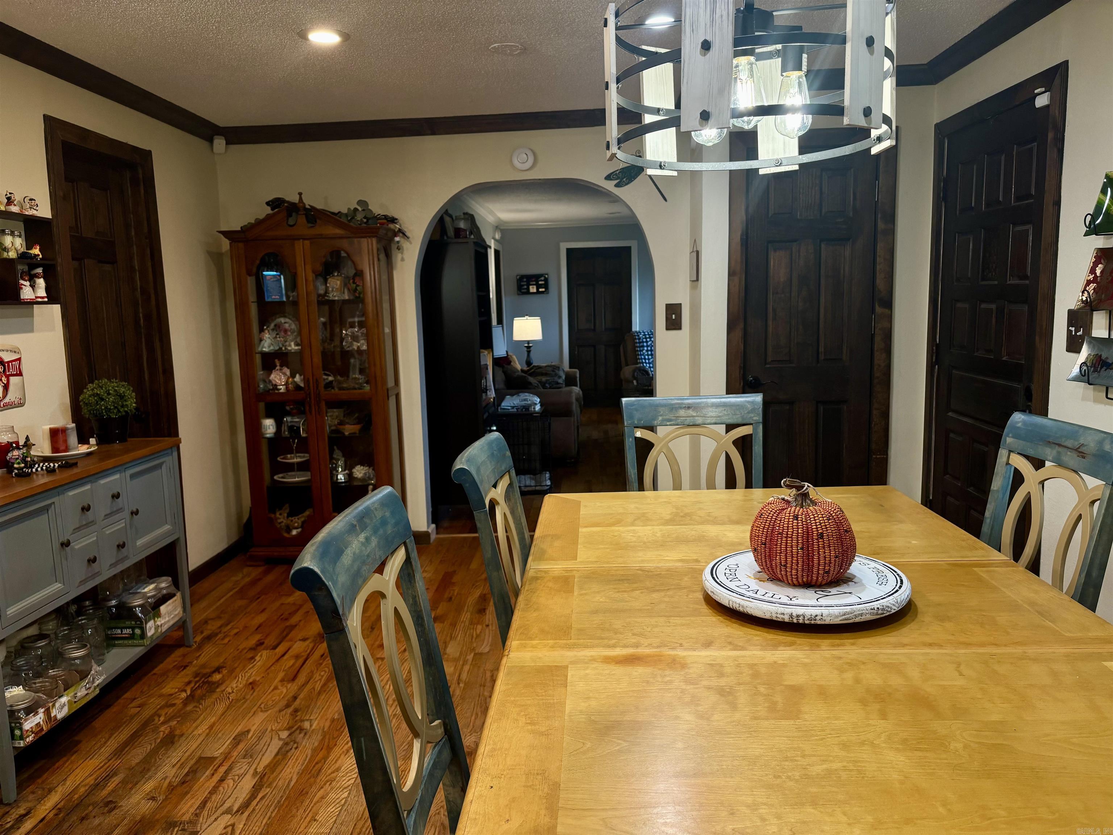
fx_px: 836
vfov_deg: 53.1
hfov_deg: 67.3
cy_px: 418
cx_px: 556
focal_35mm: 26
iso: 80
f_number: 1.6
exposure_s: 1/60
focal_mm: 5.96
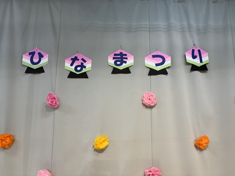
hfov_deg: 67.3
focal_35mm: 26
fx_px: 177
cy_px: 88
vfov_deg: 53.1
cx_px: 118
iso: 80
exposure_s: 1/100
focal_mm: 5.96
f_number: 1.6
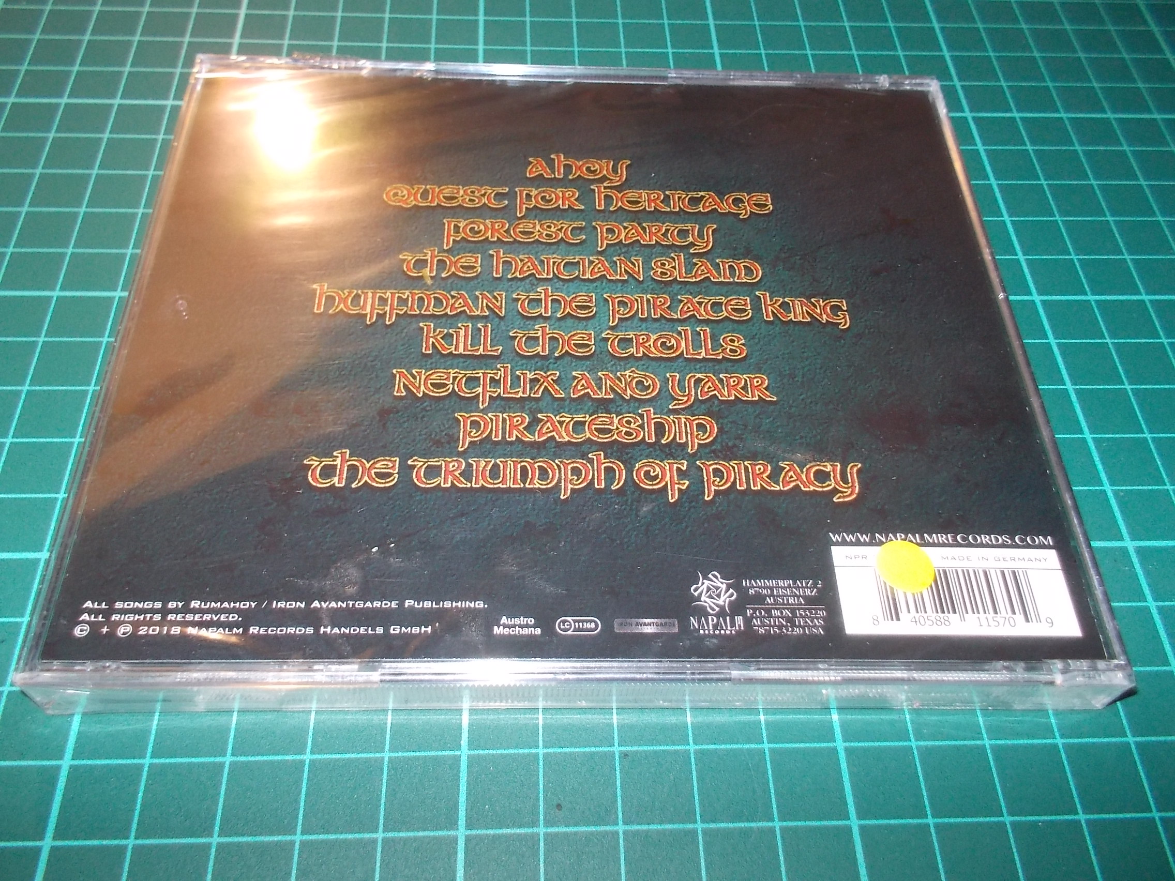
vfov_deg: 48.2
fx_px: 984
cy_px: 440
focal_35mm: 29
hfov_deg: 61.7
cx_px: 588
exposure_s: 1/30
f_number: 3.3
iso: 200
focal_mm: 4.1
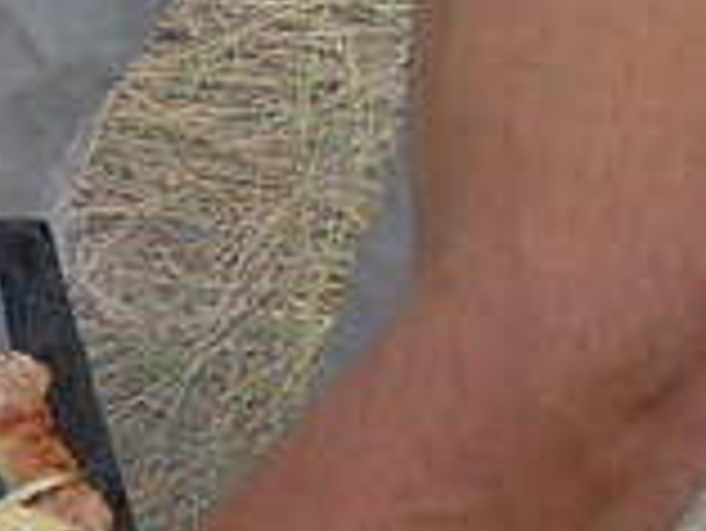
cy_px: 596
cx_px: -526
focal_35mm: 133
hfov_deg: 13.4
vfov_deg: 11.0
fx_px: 2715
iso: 80
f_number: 2.8
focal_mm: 6.3
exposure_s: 1/500
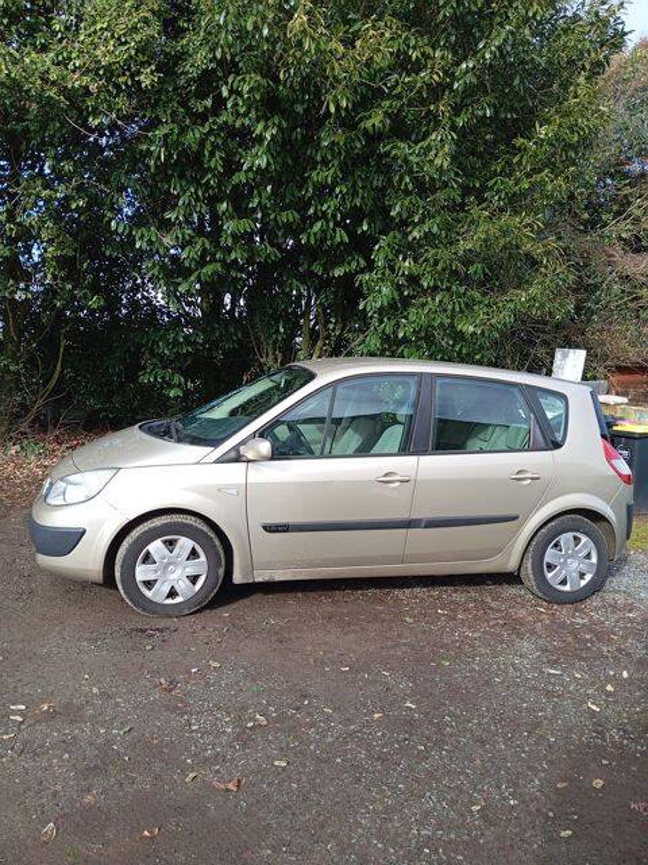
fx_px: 699
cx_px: 324
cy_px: 432
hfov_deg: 49.7
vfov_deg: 63.4
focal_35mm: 28
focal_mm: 4.22
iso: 108
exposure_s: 1/221
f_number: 1.8
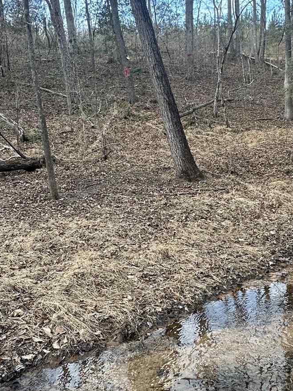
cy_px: 214
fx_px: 418
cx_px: 171
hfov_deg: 38.6
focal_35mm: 37
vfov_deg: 50.1
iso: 100
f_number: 2.2
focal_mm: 2.22
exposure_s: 1/99
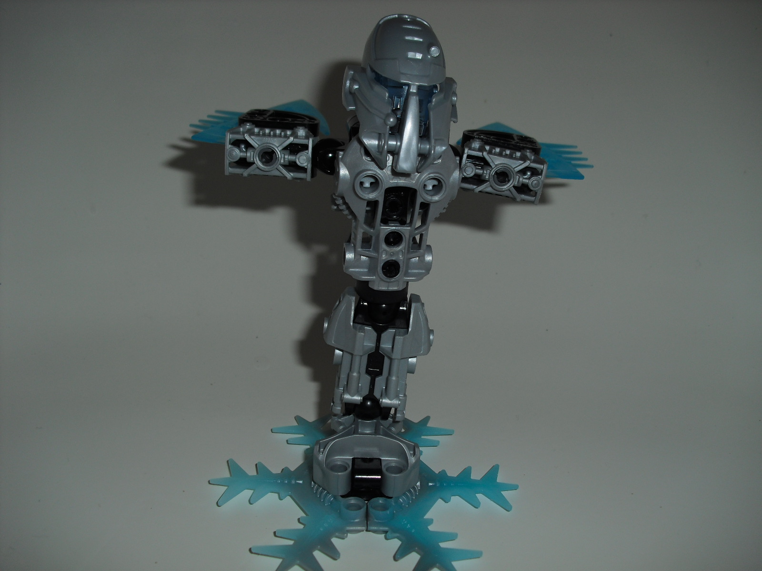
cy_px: 286
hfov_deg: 51.4
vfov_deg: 39.7
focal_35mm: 36
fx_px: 792
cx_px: 381
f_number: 3.1
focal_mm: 6.3
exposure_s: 1/60
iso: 64
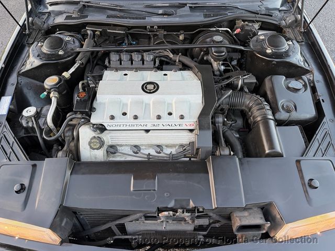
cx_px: 168
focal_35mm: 24
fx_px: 232
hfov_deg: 71.6
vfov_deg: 56.8
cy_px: 126
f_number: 1.78
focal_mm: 6.76
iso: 200
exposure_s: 1/86
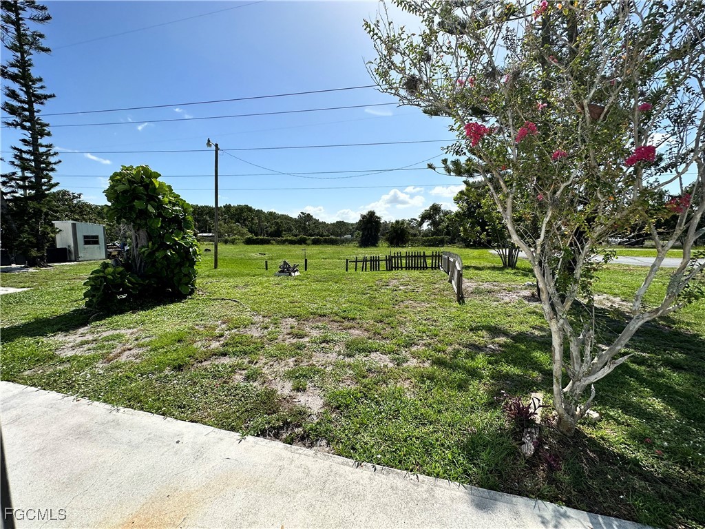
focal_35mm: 14
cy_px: 264
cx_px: 352
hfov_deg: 102.1
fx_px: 285
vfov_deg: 85.7
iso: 50
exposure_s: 1/2506
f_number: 2.2
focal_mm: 2.22
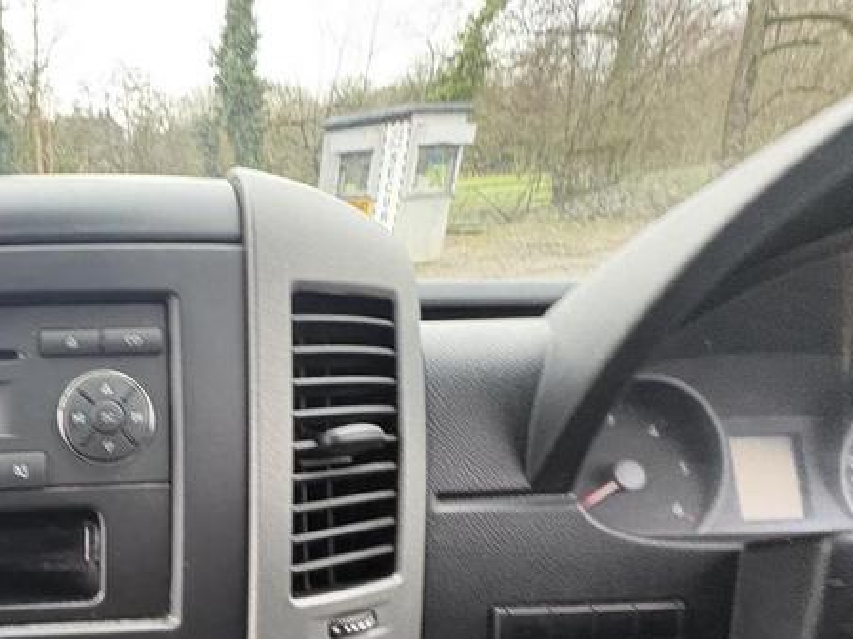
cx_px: 59
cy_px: 542
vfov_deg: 46.2
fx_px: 690
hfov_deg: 53.9
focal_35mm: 28
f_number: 2.2
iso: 500
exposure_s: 1/60
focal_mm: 2.22
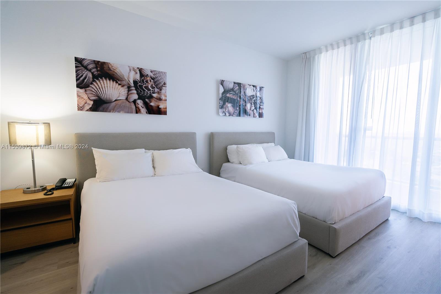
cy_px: 147
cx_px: 220
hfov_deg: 96.7
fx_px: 196
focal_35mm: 16
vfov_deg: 73.7
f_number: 4
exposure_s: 1/250
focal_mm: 16
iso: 800
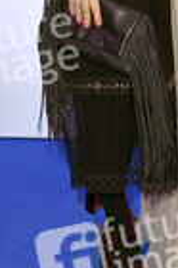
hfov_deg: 10.7
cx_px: 189
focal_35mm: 126
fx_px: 937
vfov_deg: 15.8
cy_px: -36
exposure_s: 1/250
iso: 500
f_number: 5.6
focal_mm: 44
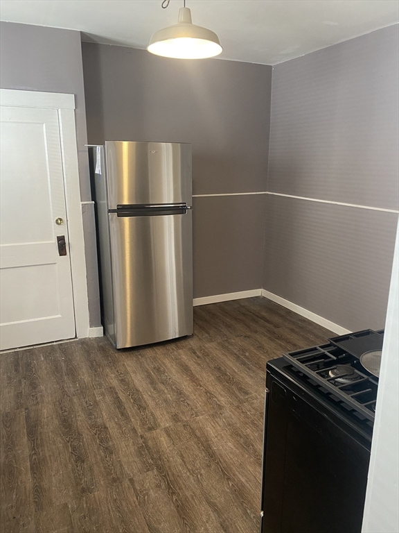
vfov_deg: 67.3
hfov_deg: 53.1
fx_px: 400
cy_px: 266
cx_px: 200
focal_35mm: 26
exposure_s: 1/60
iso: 250
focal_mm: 4.25
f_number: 1.8
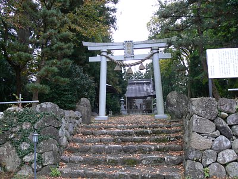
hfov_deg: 52.6
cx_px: 119
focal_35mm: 35
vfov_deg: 40.7
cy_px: 90
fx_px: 241
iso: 80
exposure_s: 1/40
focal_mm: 7.4
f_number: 2.8
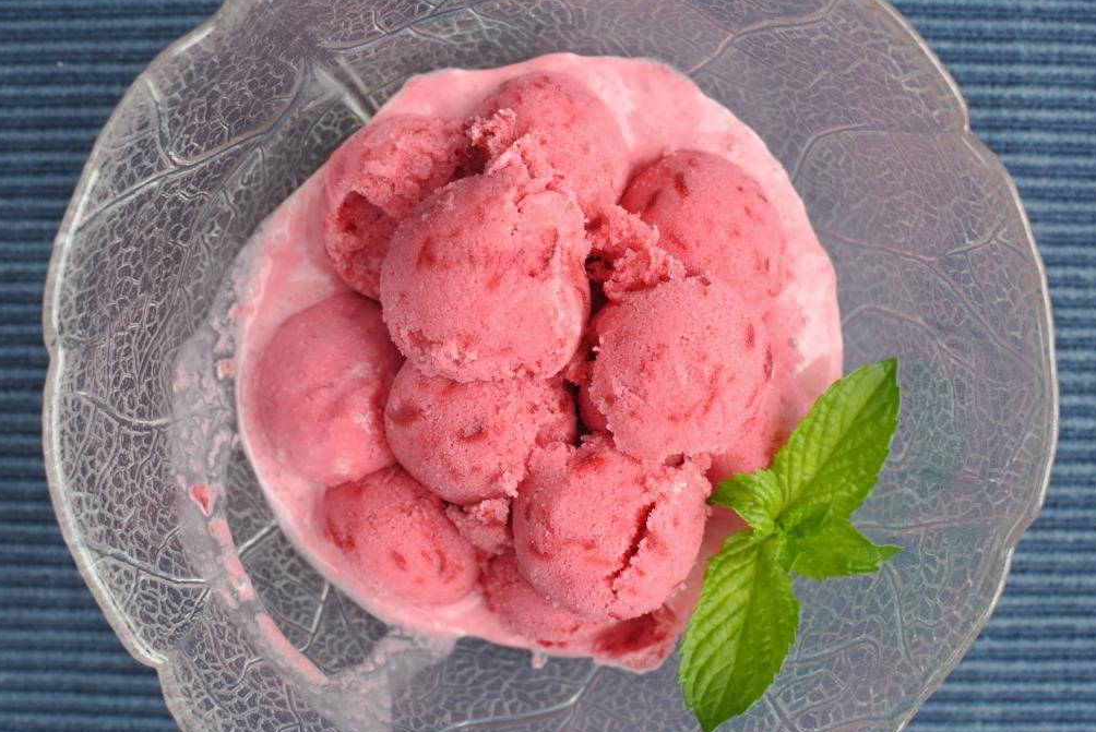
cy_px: 368
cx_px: 552
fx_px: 1523
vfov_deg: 27.0
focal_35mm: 50
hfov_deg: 39.6
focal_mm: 18.5
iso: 400
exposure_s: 1/125
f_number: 4
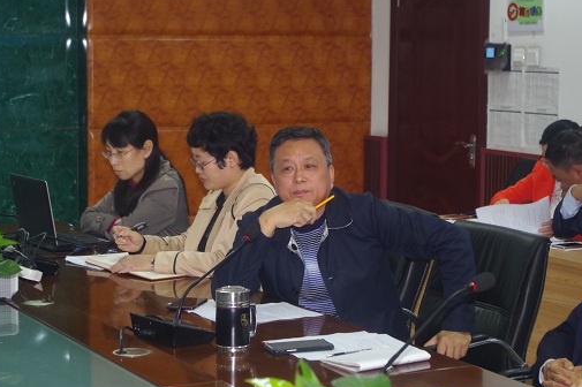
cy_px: 188
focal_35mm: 90
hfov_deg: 22.6
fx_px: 1454
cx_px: 285
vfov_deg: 15.2
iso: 1600
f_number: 5.6
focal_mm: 55
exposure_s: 1/40
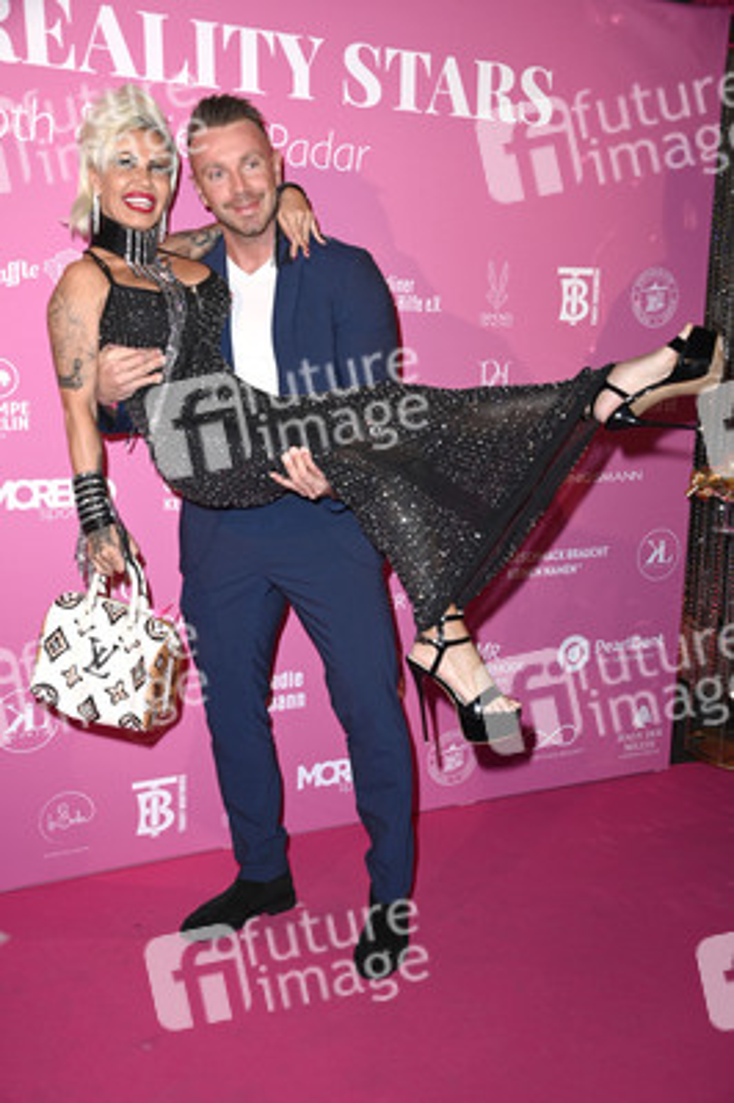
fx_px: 1225
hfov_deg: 33.3
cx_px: 367
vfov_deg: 48.5
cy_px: 552
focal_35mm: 40
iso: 500
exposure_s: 1/200
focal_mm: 40
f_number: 5.6
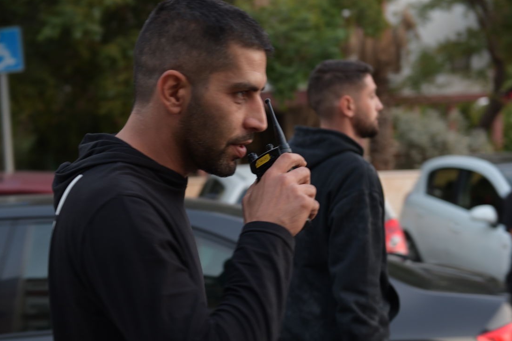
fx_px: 910
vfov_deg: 21.2
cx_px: 221
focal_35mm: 64
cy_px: 170
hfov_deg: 31.4
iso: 640
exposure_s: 1/25
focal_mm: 50
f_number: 3.5
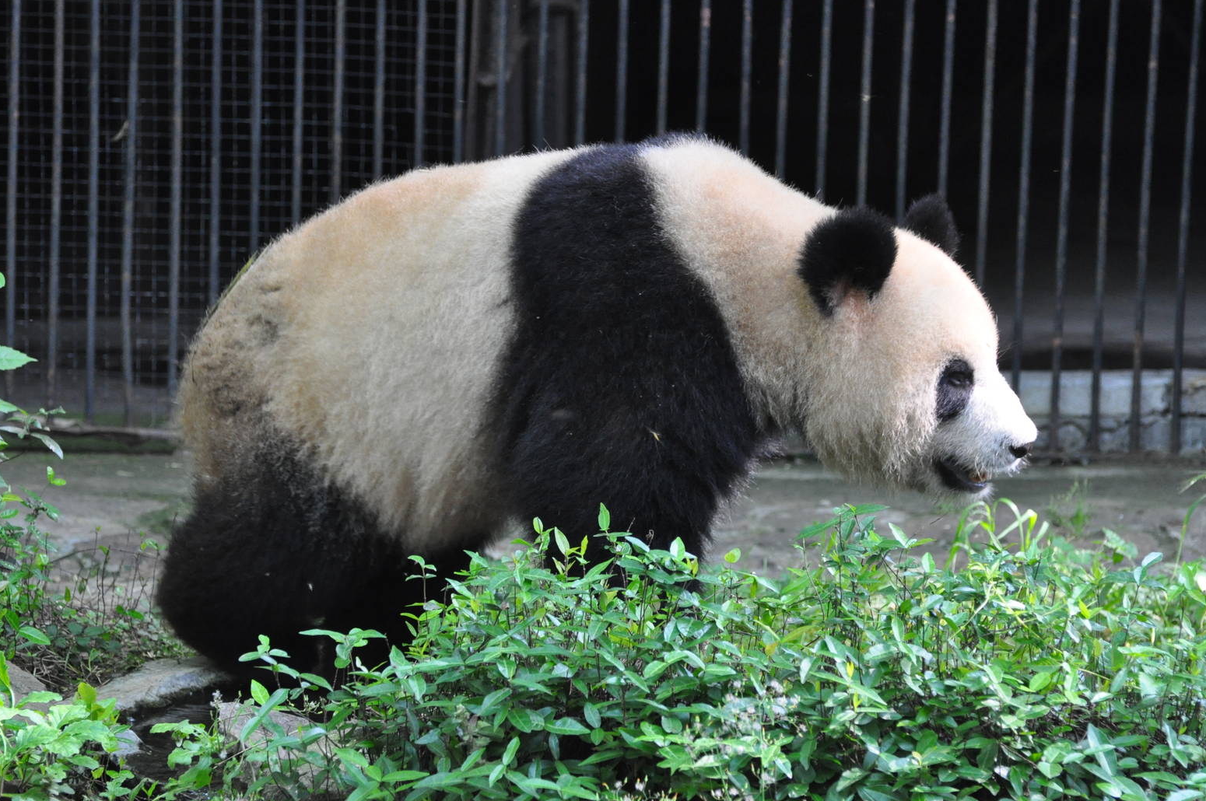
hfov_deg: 10.6
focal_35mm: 194
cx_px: 613
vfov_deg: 7.1
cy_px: 399
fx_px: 6476
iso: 1600
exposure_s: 1/125
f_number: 4.8
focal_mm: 125
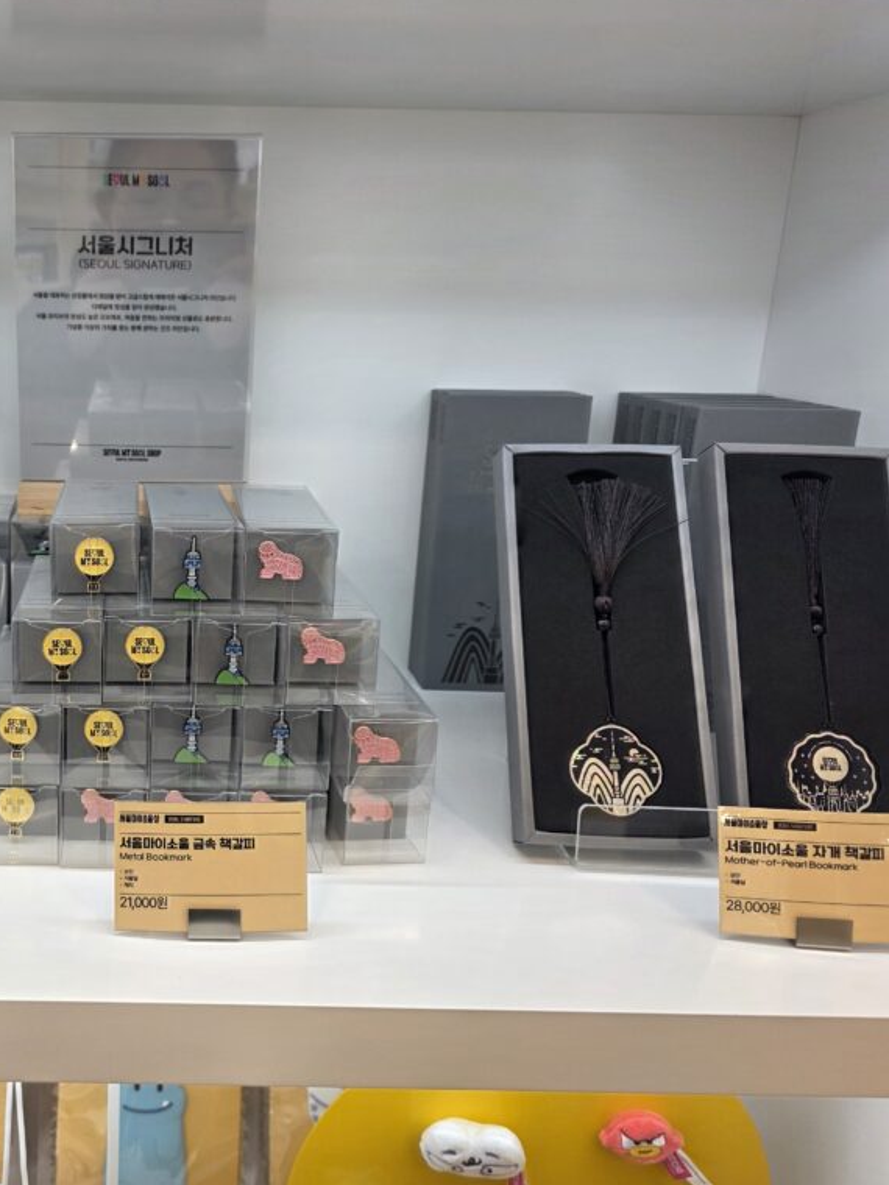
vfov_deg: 58.4
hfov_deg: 42.8
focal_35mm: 31
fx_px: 1062
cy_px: 589
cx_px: 143
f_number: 1.7
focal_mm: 6.3
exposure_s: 1/120
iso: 50
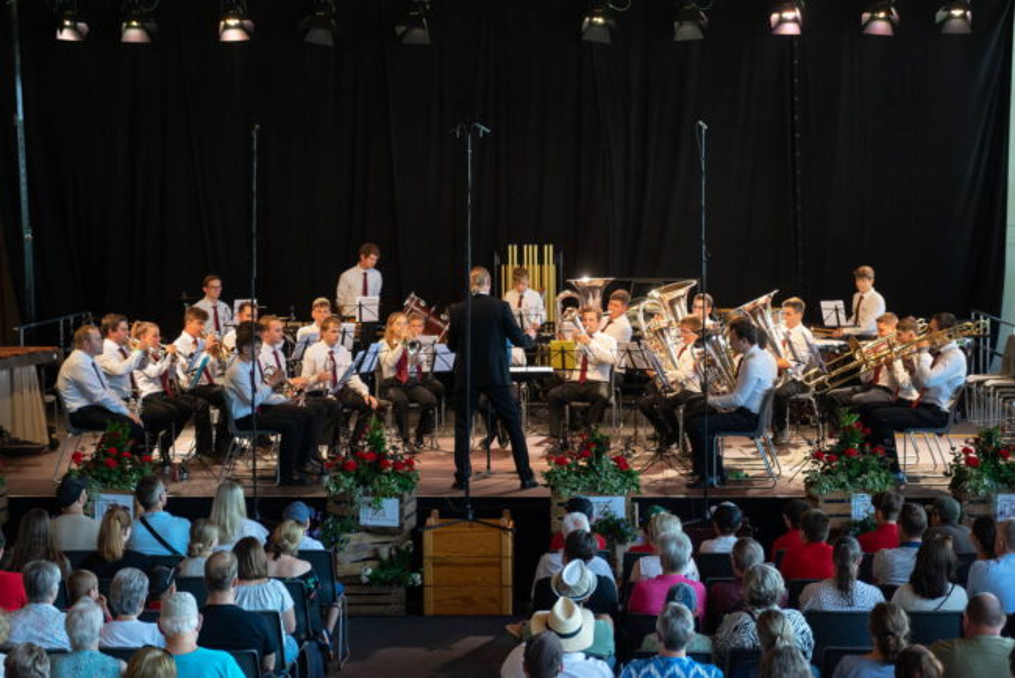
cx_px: 508
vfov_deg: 19.5
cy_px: 339
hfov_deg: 28.8
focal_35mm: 70
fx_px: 1974
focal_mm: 70
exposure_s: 1/160
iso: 2000
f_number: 4
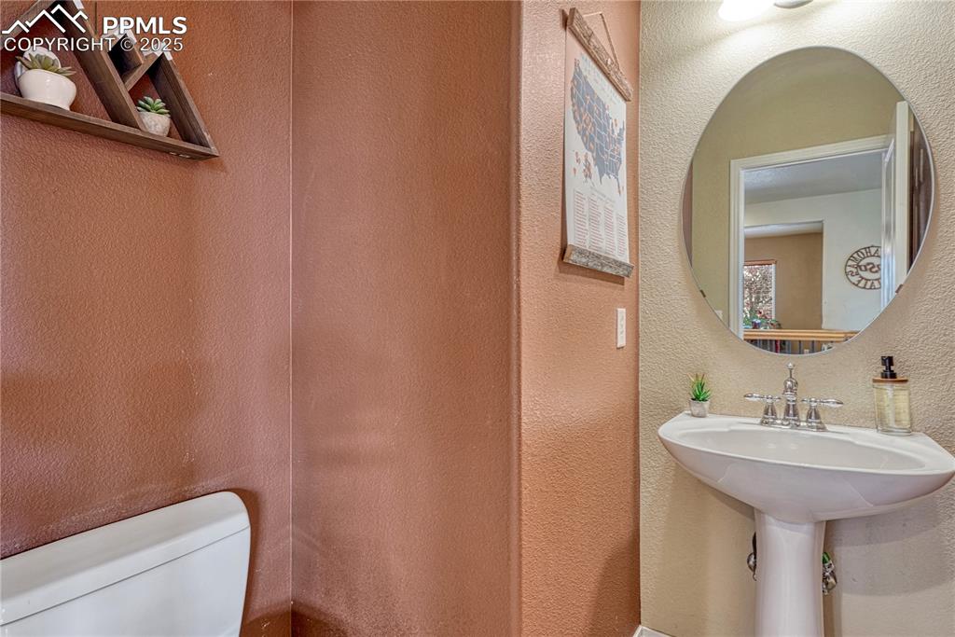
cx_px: 478
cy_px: 318
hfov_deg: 89.7
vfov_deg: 67.1
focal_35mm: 18
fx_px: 480
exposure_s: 1/40
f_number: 8
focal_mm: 18.1
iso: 400
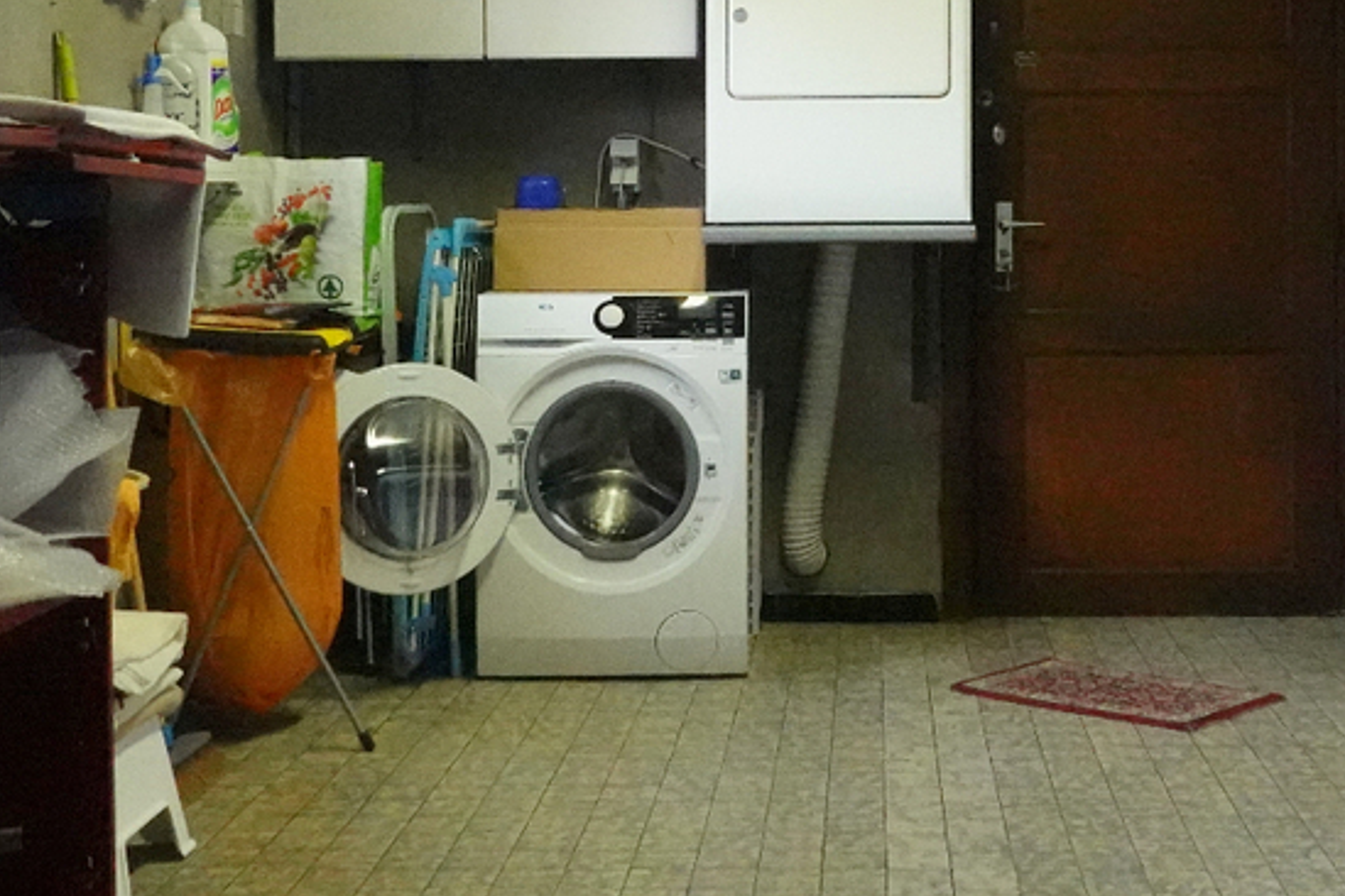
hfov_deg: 33.7
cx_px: 855
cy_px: 211
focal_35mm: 59
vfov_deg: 22.7
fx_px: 2204
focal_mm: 9
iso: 6400
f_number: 2.8
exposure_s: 1/250
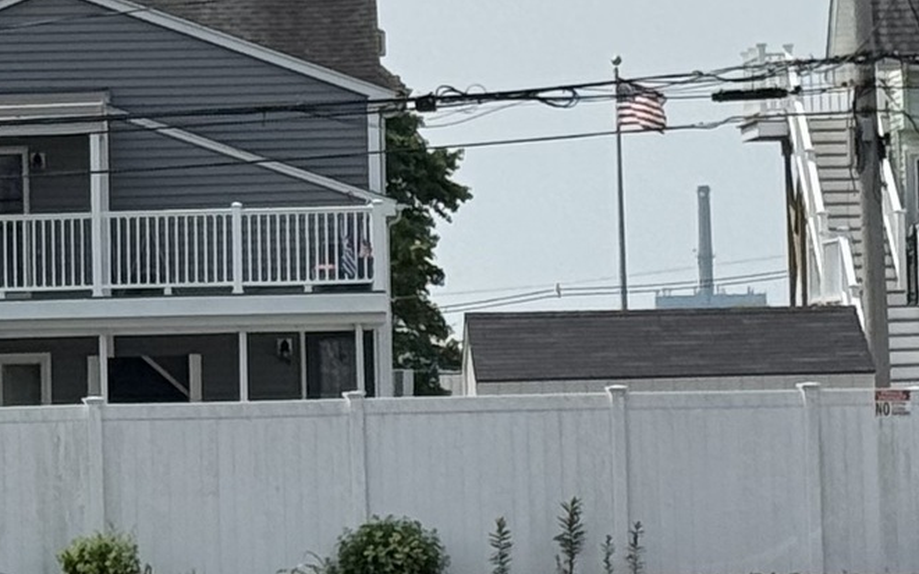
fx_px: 5934
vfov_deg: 5.5
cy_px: -25
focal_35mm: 237
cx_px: -15
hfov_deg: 8.8
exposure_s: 1/9901
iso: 64
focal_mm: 6.76
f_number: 1.78
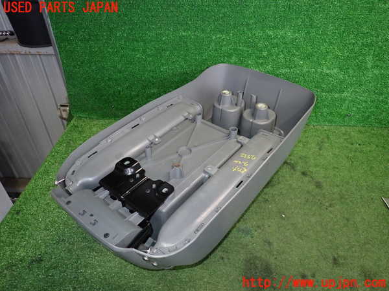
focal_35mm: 25
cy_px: 146
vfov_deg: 54.9
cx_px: 194
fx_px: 281
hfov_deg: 69.4
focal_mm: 4.5
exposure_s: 1/100
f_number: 2
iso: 400
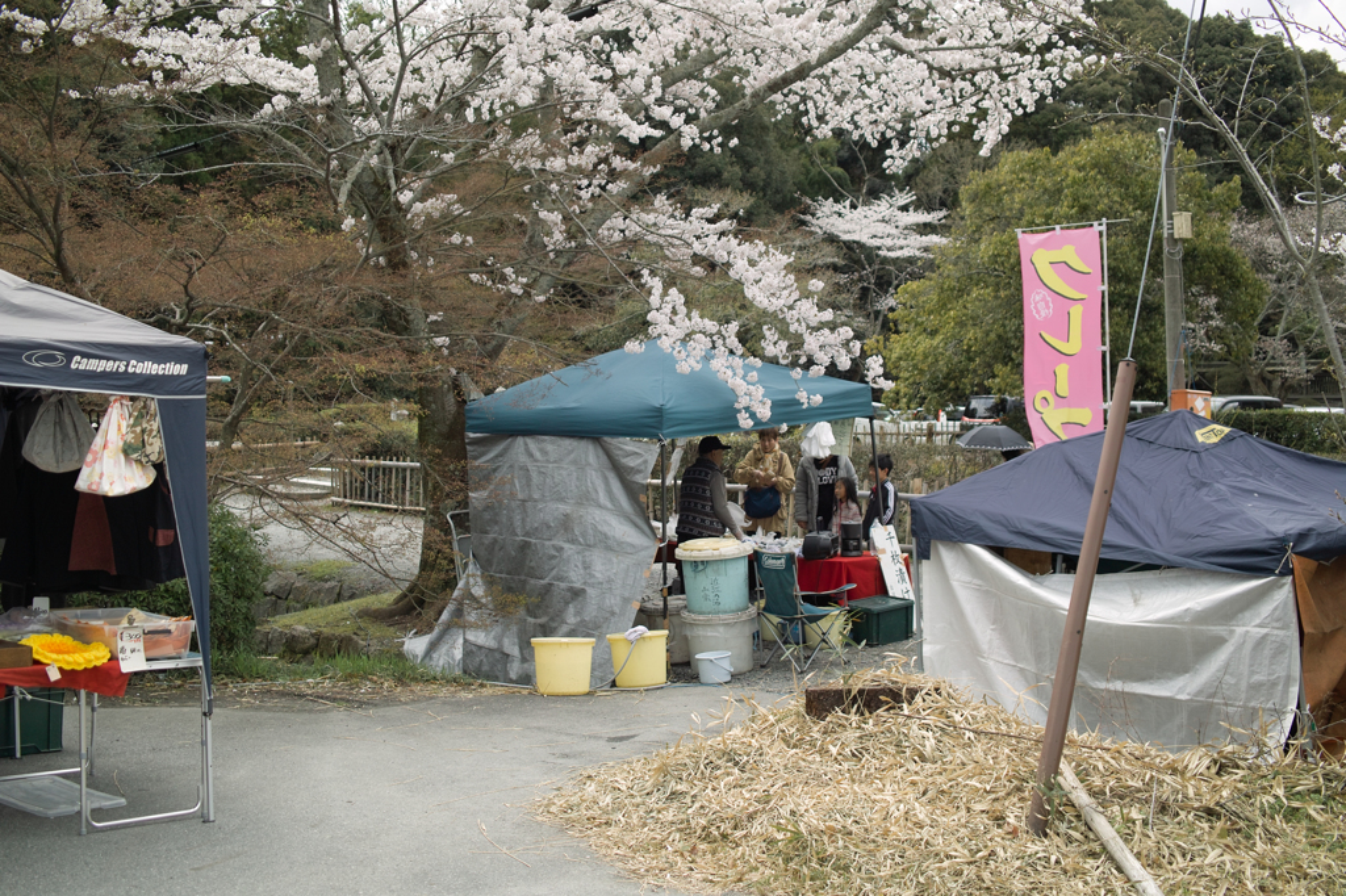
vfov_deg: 32.6
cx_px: 673
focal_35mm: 41
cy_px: 448
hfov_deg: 47.4
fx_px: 1532
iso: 100
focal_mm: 24.2
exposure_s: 1/500
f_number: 2.8
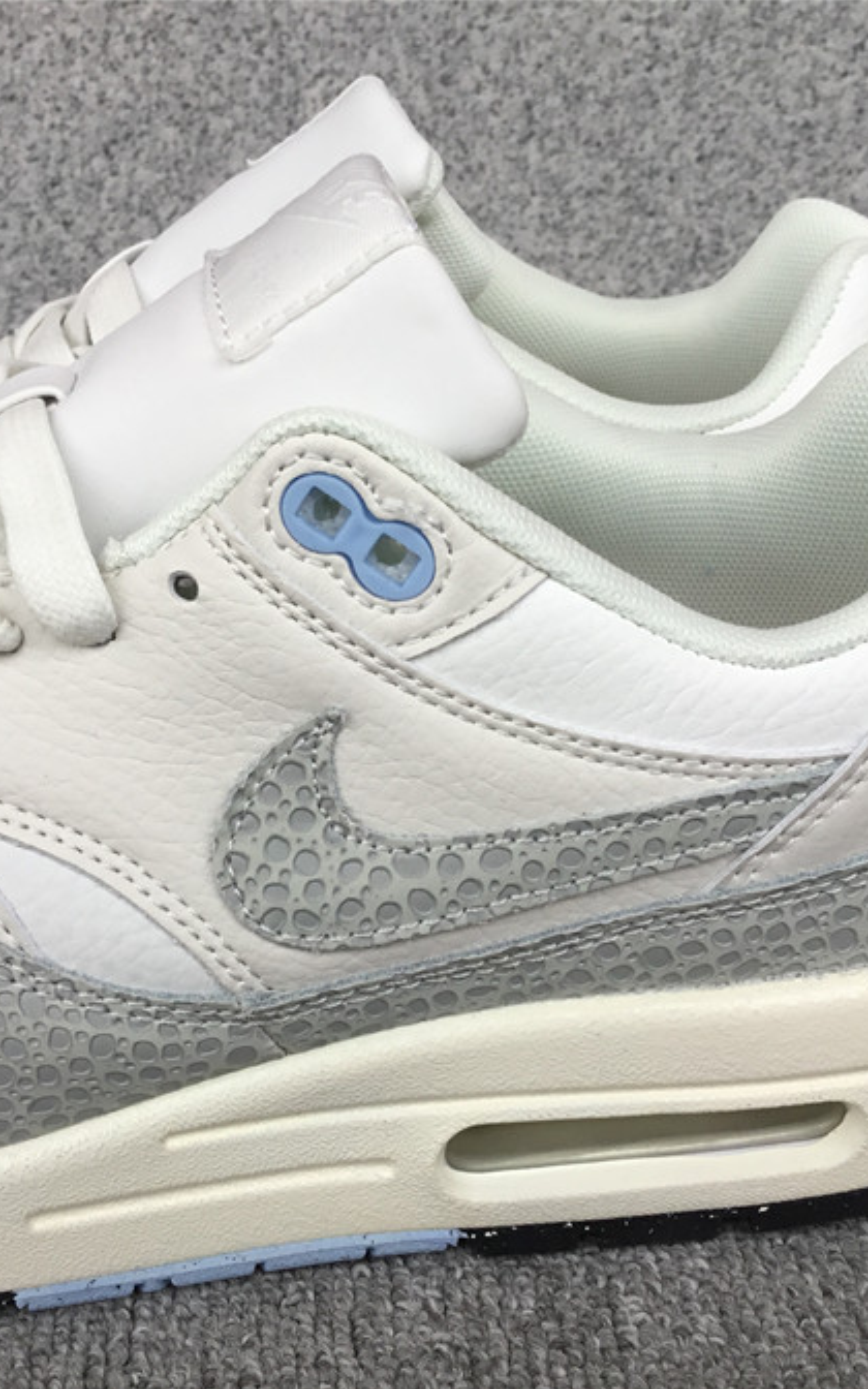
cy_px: 696
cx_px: 372
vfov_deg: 45.3
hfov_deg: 29.2
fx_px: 1665
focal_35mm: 44
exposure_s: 1/100
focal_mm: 3.3
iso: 32
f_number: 2.4
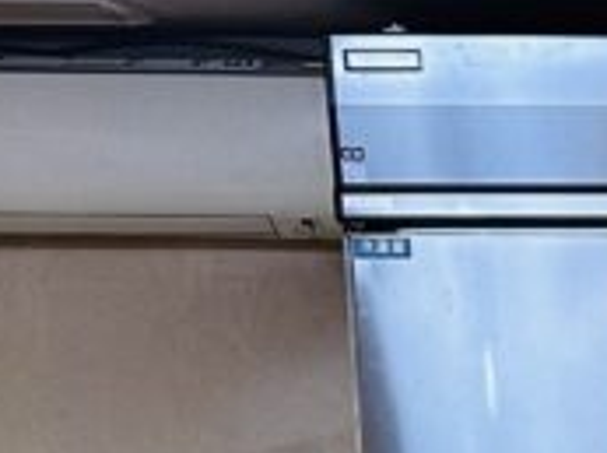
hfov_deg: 9.8
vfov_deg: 8.1
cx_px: 1435
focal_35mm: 178
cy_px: 773
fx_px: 3115
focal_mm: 6.86
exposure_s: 1/60
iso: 250
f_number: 1.78
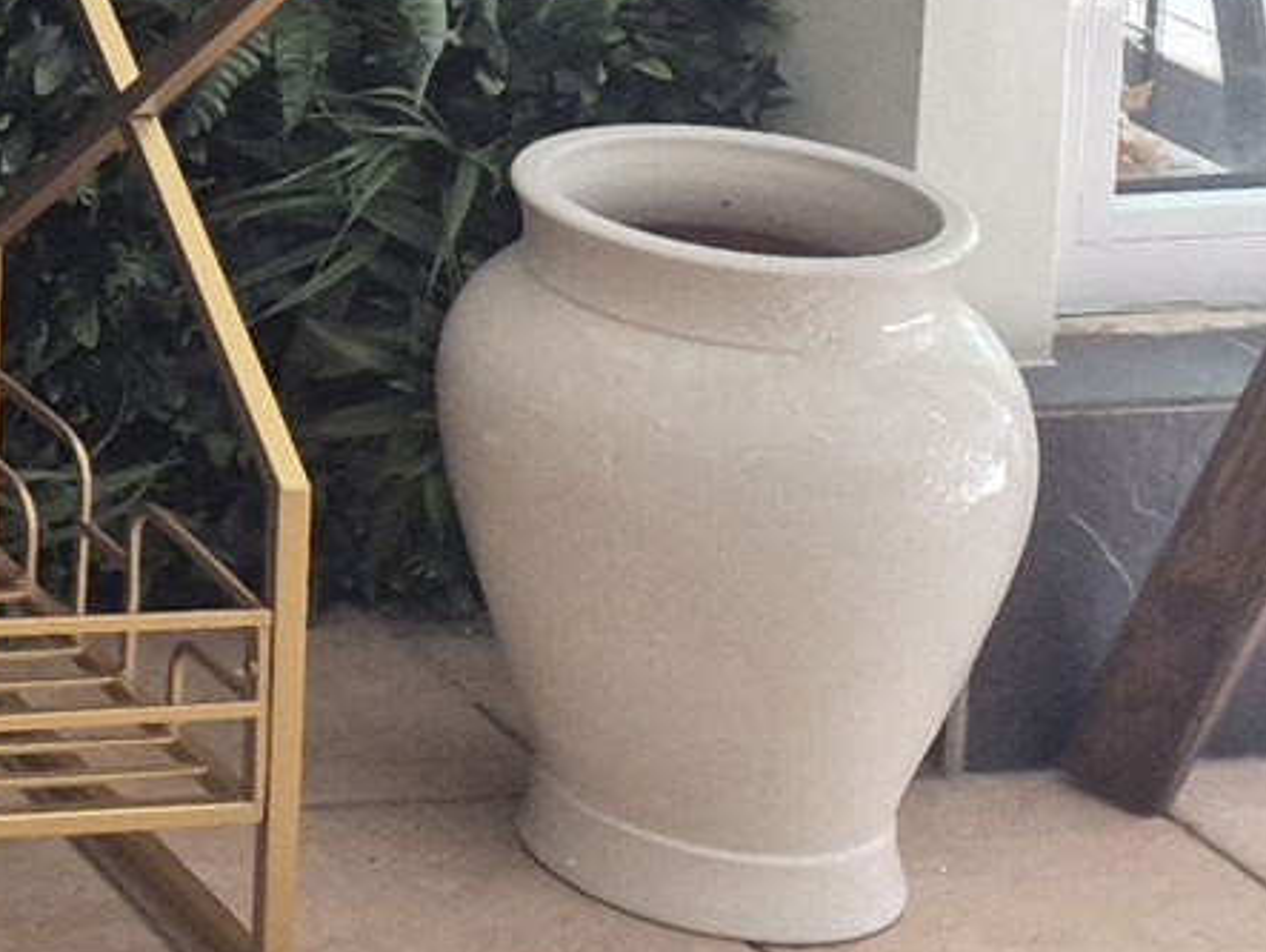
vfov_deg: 15.8
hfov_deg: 18.5
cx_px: -997
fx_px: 3038
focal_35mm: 83
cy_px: -615
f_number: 1.8
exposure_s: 1/100
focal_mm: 5.4
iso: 160
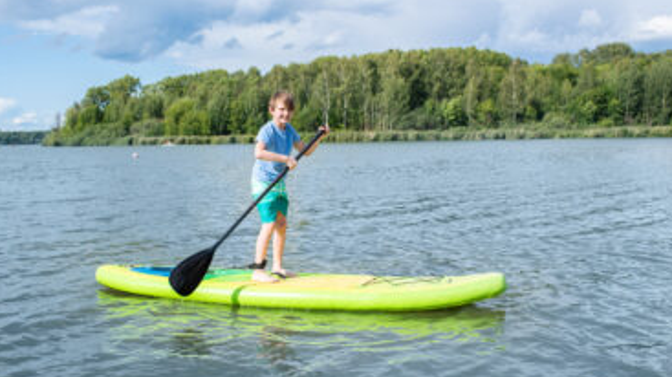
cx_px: 317
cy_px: 192
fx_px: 801
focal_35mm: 45
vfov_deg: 26.5
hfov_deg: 45.5
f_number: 4.5
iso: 100
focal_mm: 35
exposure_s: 1/640
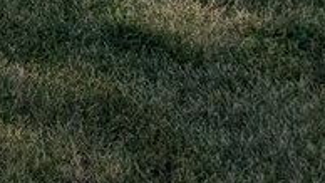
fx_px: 1671
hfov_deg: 8.1
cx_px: -868
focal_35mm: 194
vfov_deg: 5.7
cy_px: -413
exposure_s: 1/849
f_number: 1.68
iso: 21
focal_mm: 6.9
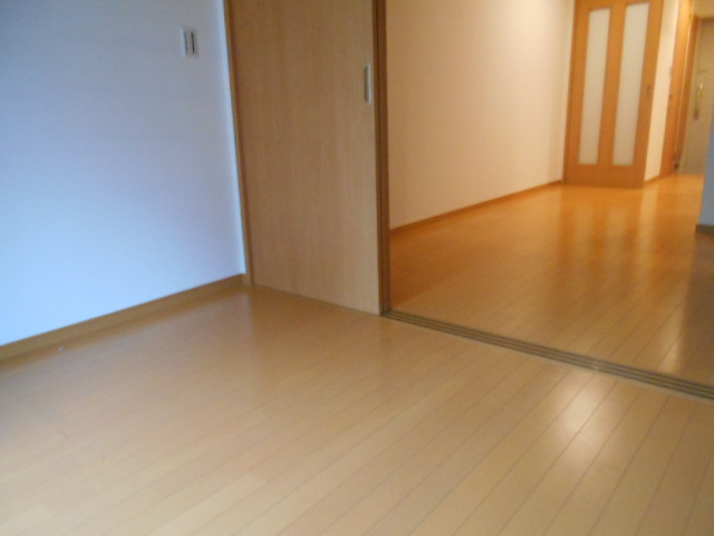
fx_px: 536
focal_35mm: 26
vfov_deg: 53.1
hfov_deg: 67.3
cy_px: 268
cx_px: 357
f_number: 3.2
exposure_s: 1/20
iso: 800
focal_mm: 4.6
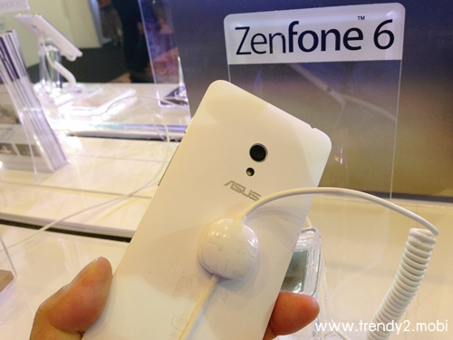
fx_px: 432
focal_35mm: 33
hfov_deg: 55.4
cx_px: 226
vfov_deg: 42.9
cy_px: 170
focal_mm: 4.12
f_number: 2.4
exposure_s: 1/30
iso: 64
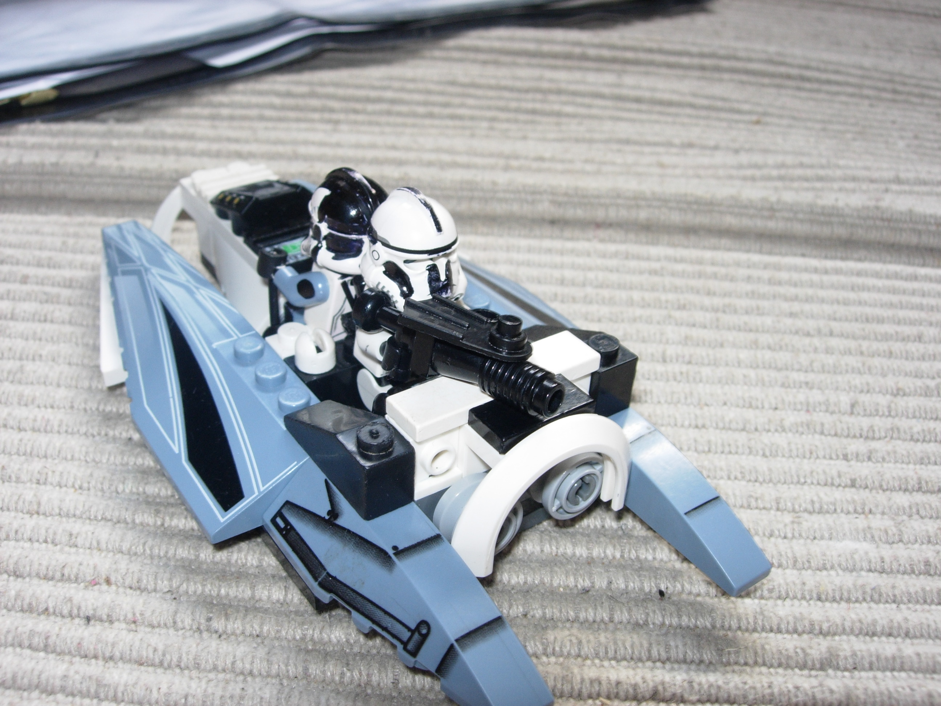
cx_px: 470
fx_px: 1033
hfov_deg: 49.0
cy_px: 353
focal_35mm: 38
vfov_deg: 37.7
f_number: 4.8
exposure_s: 1/7.1
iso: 79
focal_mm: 7.8
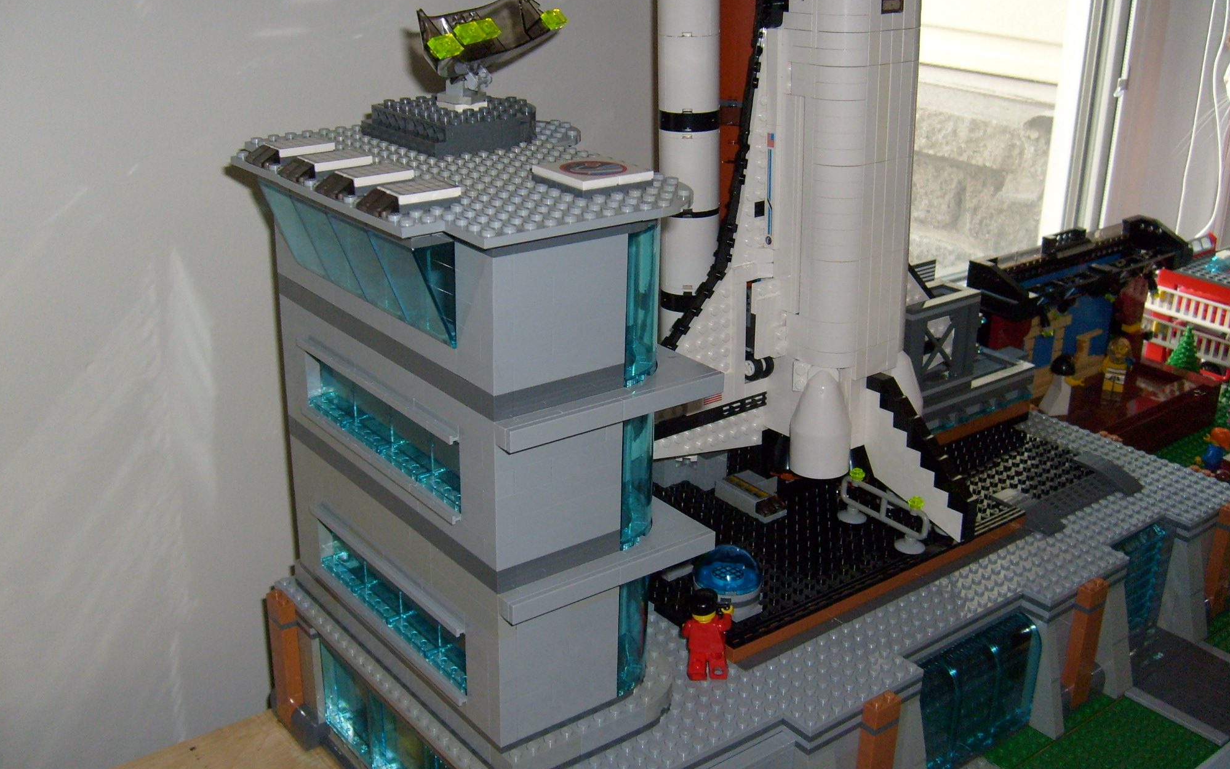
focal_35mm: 38
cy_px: 345
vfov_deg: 33.6
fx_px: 1274
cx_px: 616
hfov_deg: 51.5
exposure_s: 1/45
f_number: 2.8
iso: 100
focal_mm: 5.8
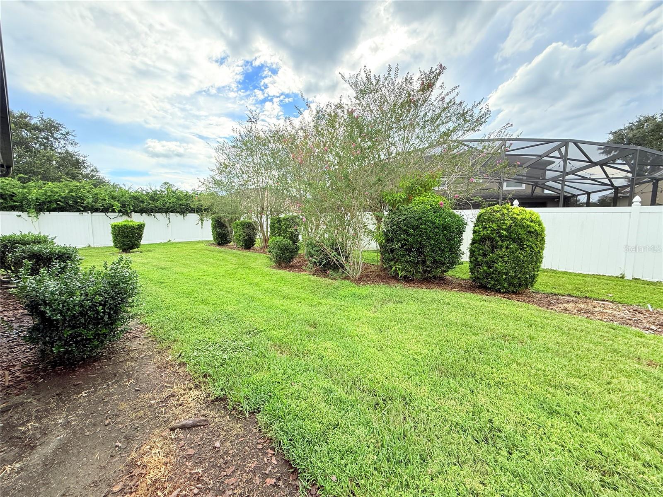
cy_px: 248
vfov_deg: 85.7
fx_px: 268
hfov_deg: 102.1
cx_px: 332
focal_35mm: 14
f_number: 2.2
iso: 64
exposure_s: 1/427
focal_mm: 2.22
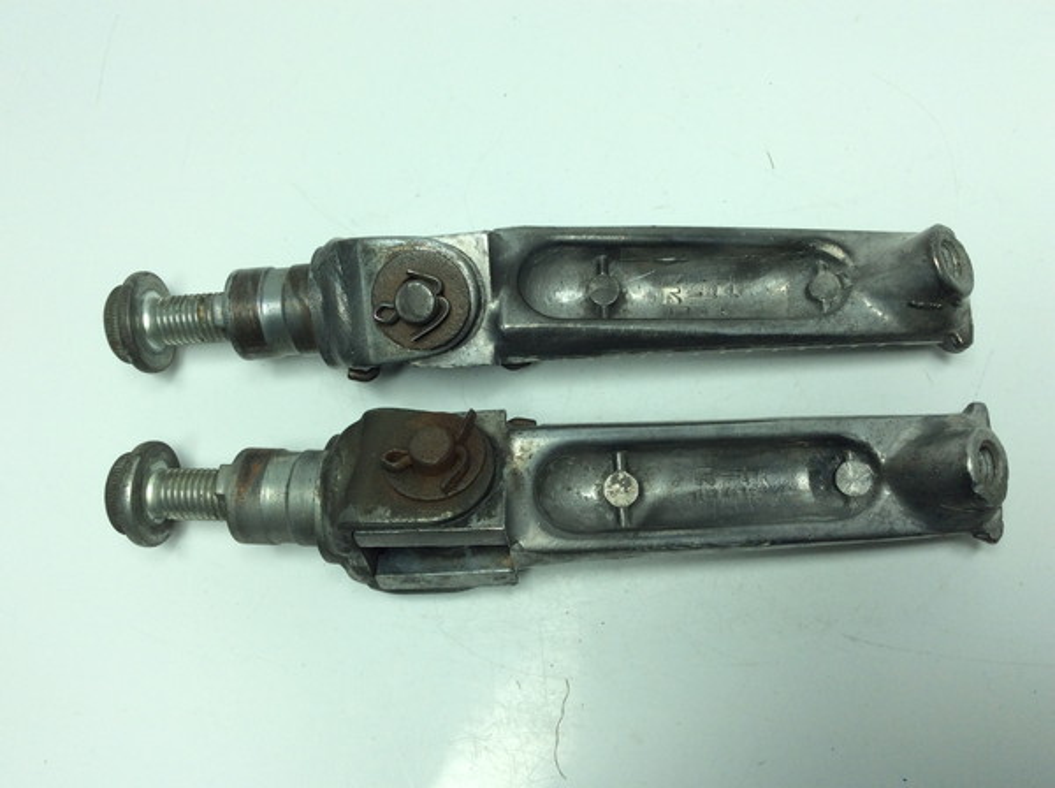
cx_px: 528
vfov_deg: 44.0
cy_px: 394
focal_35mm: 32
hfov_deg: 56.9
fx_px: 974
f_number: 2.4
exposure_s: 1/427
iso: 32
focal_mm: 3.3
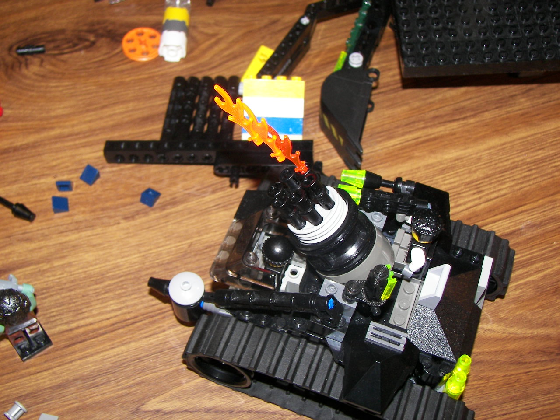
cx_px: 280
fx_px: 825
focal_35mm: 51
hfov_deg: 37.5
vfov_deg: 28.6
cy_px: 210
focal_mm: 8.5
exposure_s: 1/30
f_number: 2.8
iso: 100
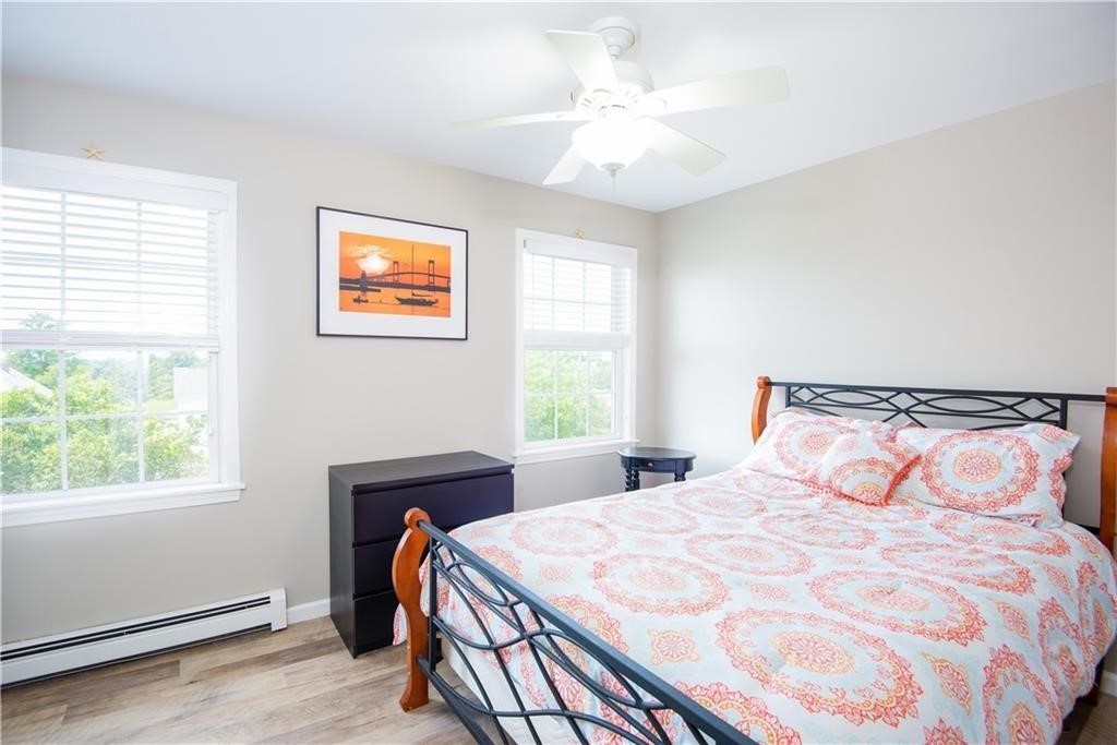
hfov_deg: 96.7
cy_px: 372
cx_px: 558
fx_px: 496
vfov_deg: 73.8
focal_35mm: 16
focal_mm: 16
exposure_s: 1/25
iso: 400
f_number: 7.1
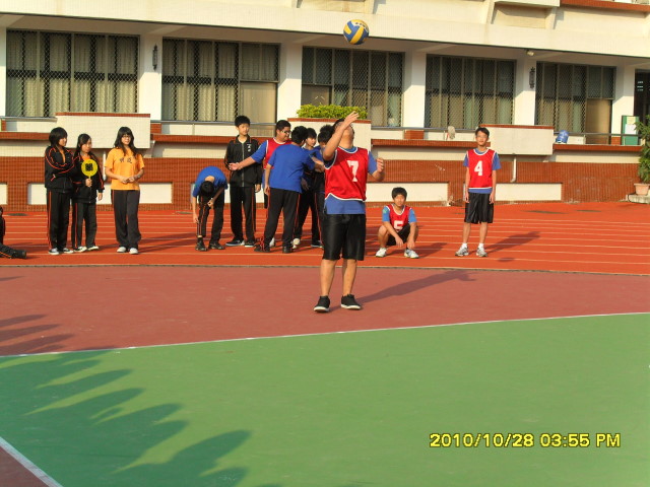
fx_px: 1314
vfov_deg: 21.0
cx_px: 325
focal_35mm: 70
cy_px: 244
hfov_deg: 27.8
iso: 100
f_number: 4
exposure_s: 1/500
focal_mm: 12.3
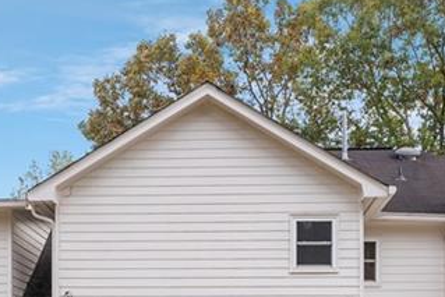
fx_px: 754
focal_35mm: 61
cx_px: 204
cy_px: 404
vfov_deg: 20.1
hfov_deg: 32.9
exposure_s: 1/25
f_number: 5.6
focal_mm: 19
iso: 100
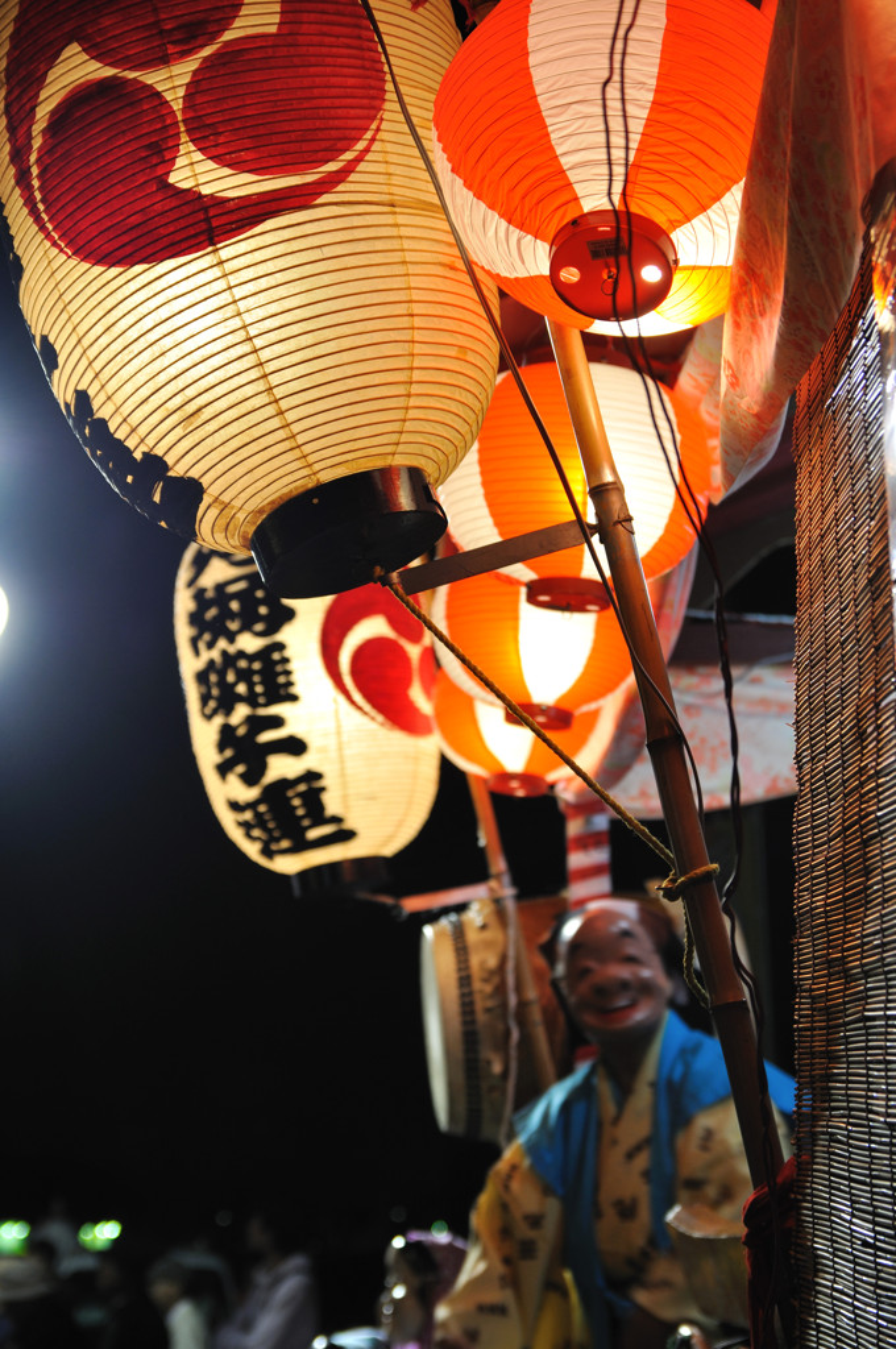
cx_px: 448
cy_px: 674
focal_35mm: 69
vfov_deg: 29.3
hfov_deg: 19.7
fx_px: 2583
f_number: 4
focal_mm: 46
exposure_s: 1/50
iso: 200
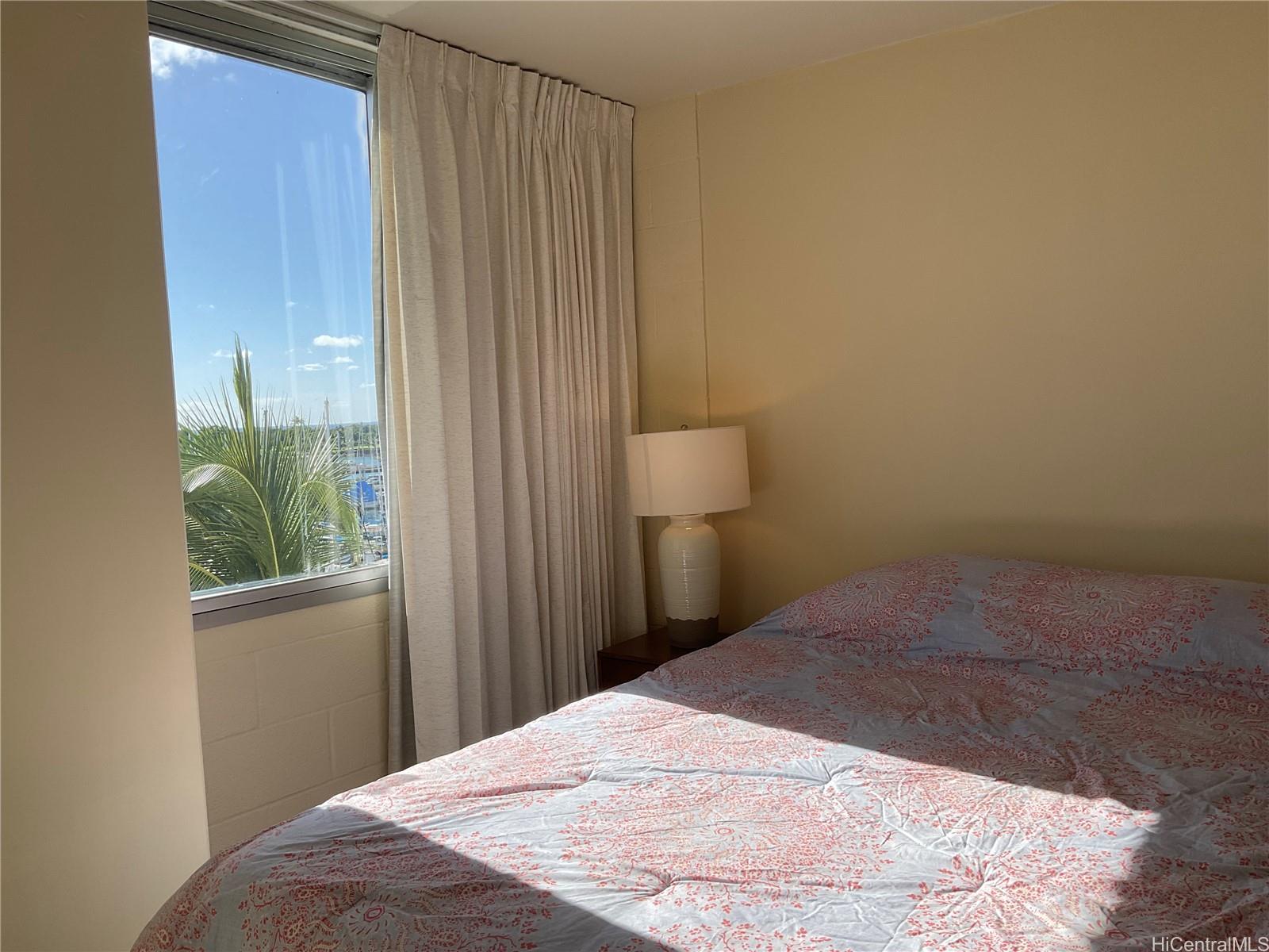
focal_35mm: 29
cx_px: 634
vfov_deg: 48.2
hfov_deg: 61.7
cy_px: 476
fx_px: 1063
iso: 16
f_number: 1.8
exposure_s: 1/842
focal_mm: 3
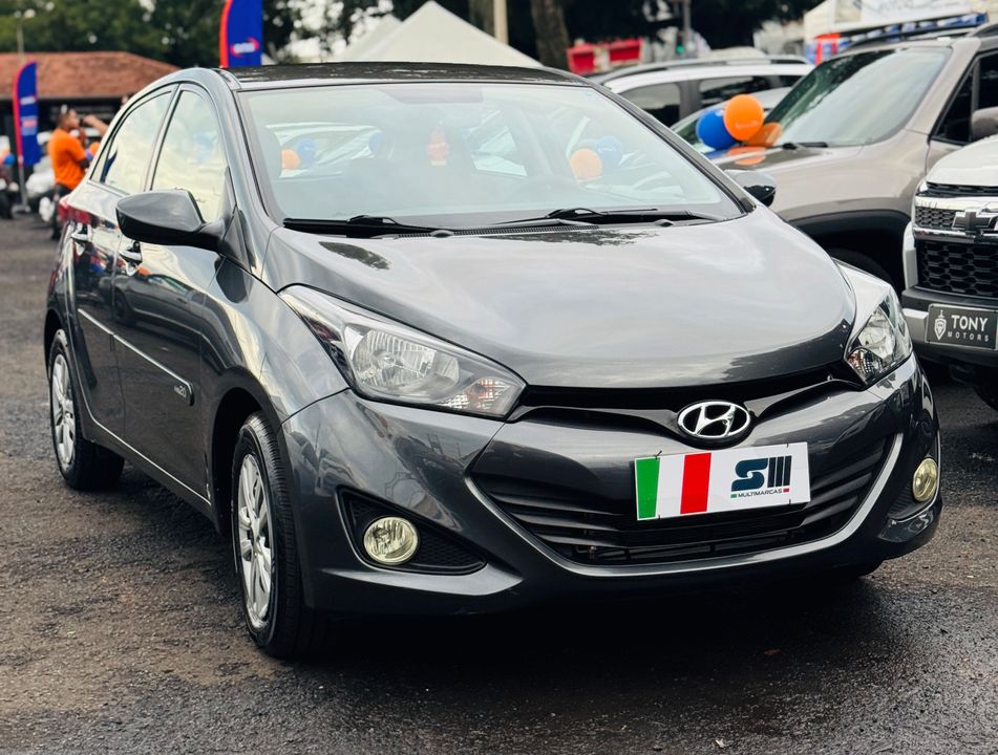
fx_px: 1389
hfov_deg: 39.5
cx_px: 499
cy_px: 378
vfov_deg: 30.4
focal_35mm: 48
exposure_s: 1/802
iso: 64
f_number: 1.78
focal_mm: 6.76
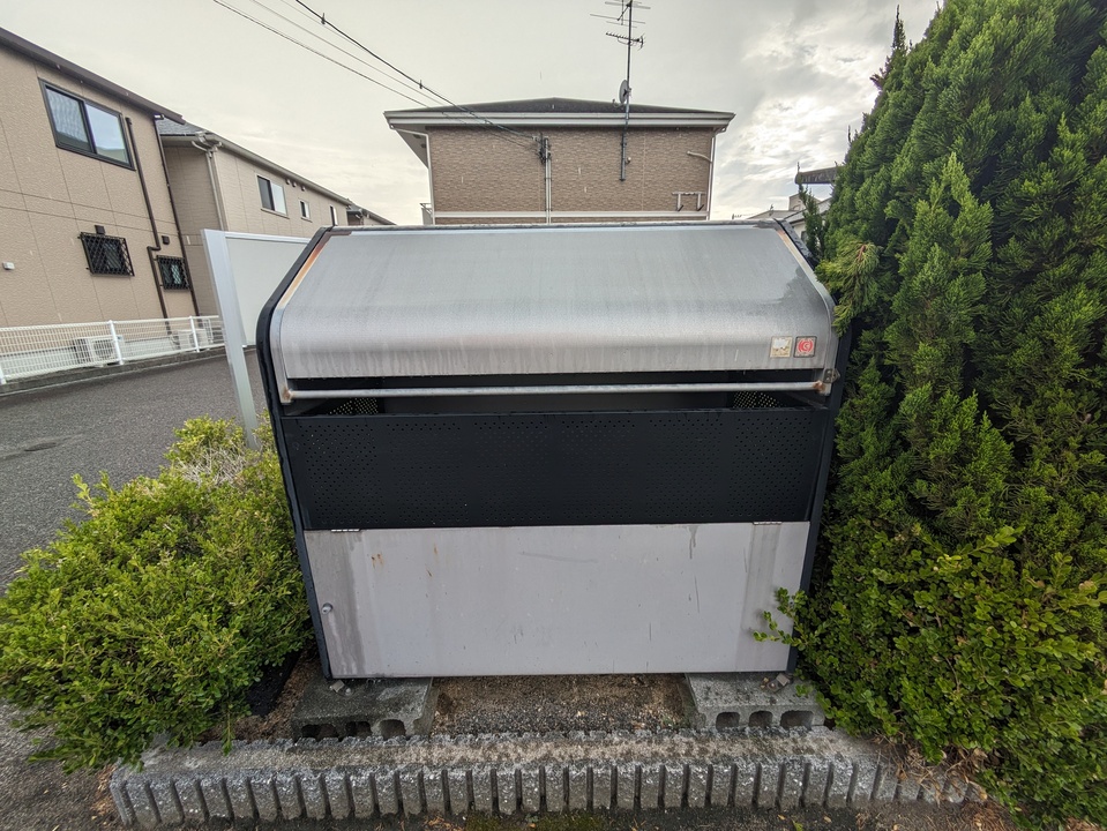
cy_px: 416
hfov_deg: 102.0
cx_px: 554
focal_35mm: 14
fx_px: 448
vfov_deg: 85.7
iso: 35
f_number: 2.2
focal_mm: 1.83
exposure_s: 1/708
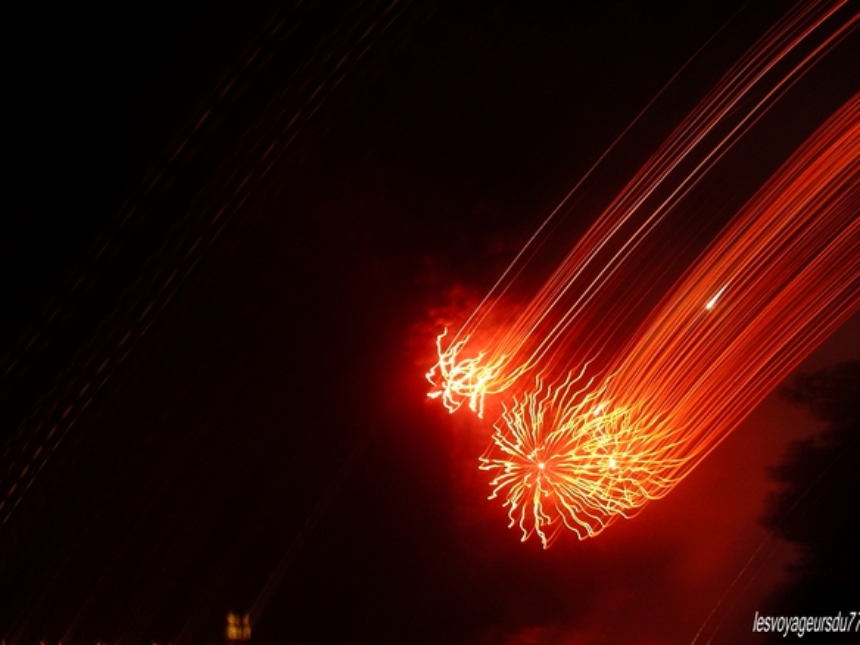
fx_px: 944
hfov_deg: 49.0
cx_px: 433
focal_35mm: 38
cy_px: 327
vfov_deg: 37.7
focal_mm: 5.7
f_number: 2.8
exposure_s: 4
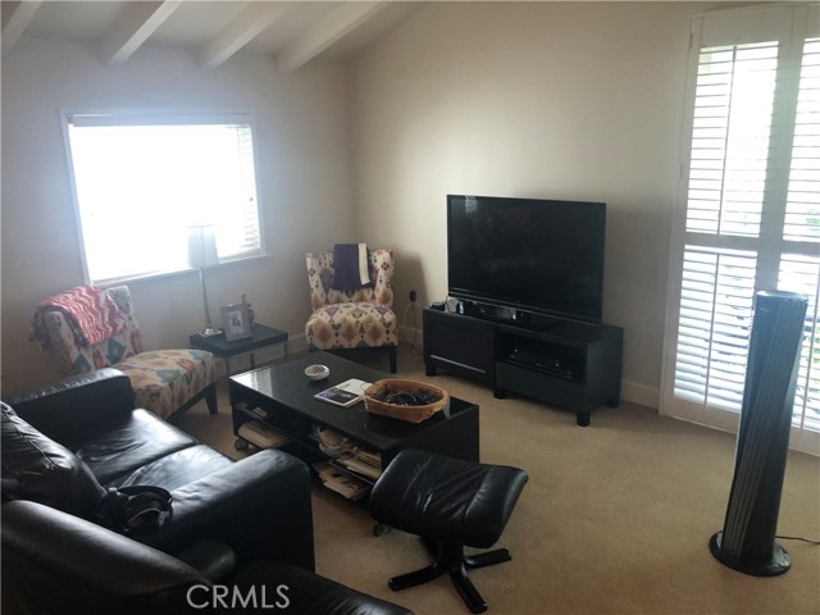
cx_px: 410
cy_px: 308
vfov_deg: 49.7
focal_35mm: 28
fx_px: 663
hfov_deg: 63.4
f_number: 1.8
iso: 40
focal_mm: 4
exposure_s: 1/17
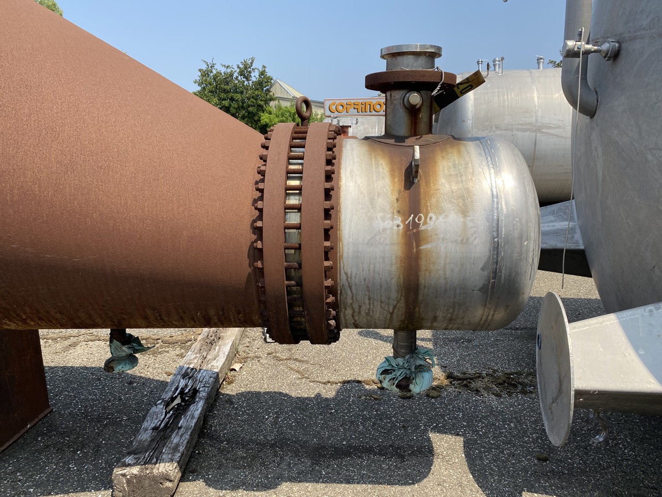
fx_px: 497
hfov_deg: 67.3
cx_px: 331
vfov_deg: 53.1
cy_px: 248
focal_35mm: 26
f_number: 1.8
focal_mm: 4.25
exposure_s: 1/2105
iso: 32
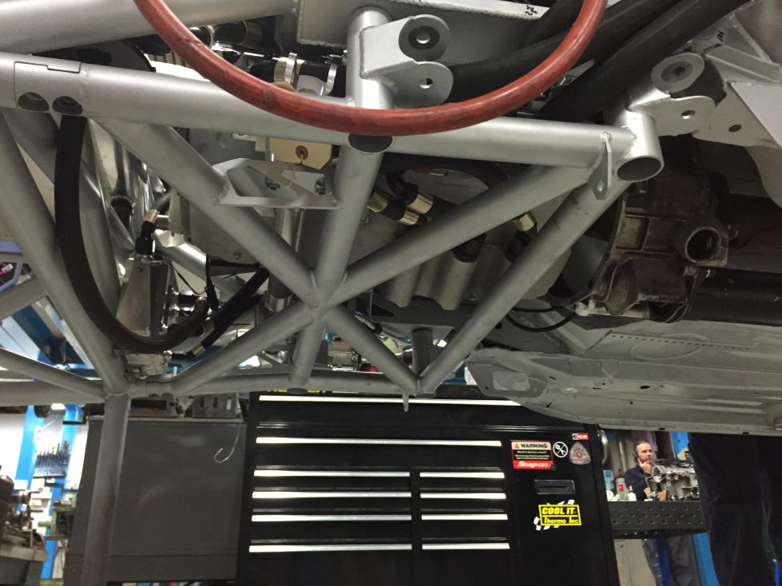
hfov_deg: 61.7
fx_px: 655
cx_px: 391
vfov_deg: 48.2
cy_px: 293
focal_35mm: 29
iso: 250
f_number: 2.2
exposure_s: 1/33
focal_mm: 4.15
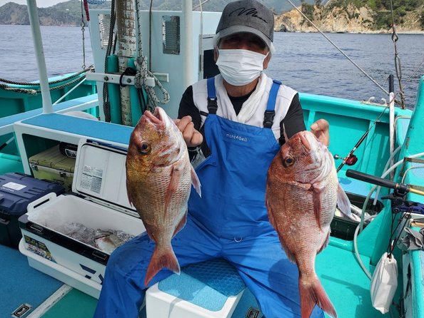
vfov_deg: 49.7
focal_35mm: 28
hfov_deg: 63.4
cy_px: 170
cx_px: 216
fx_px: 343
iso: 50
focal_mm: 4.3
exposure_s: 1/981
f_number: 2.4
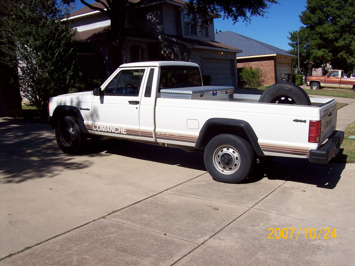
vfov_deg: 39.6
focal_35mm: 36
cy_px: 133
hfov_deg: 51.4
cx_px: 178
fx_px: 369
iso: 80
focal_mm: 6
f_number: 4.8
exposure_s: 1/1401
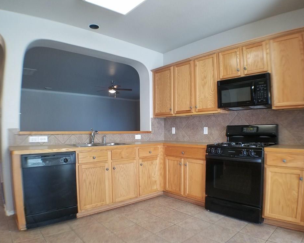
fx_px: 252
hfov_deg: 62.1
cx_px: 166
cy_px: 122
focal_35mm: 28
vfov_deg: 51.5
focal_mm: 4.2
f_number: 1.7
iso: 160
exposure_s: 1/60
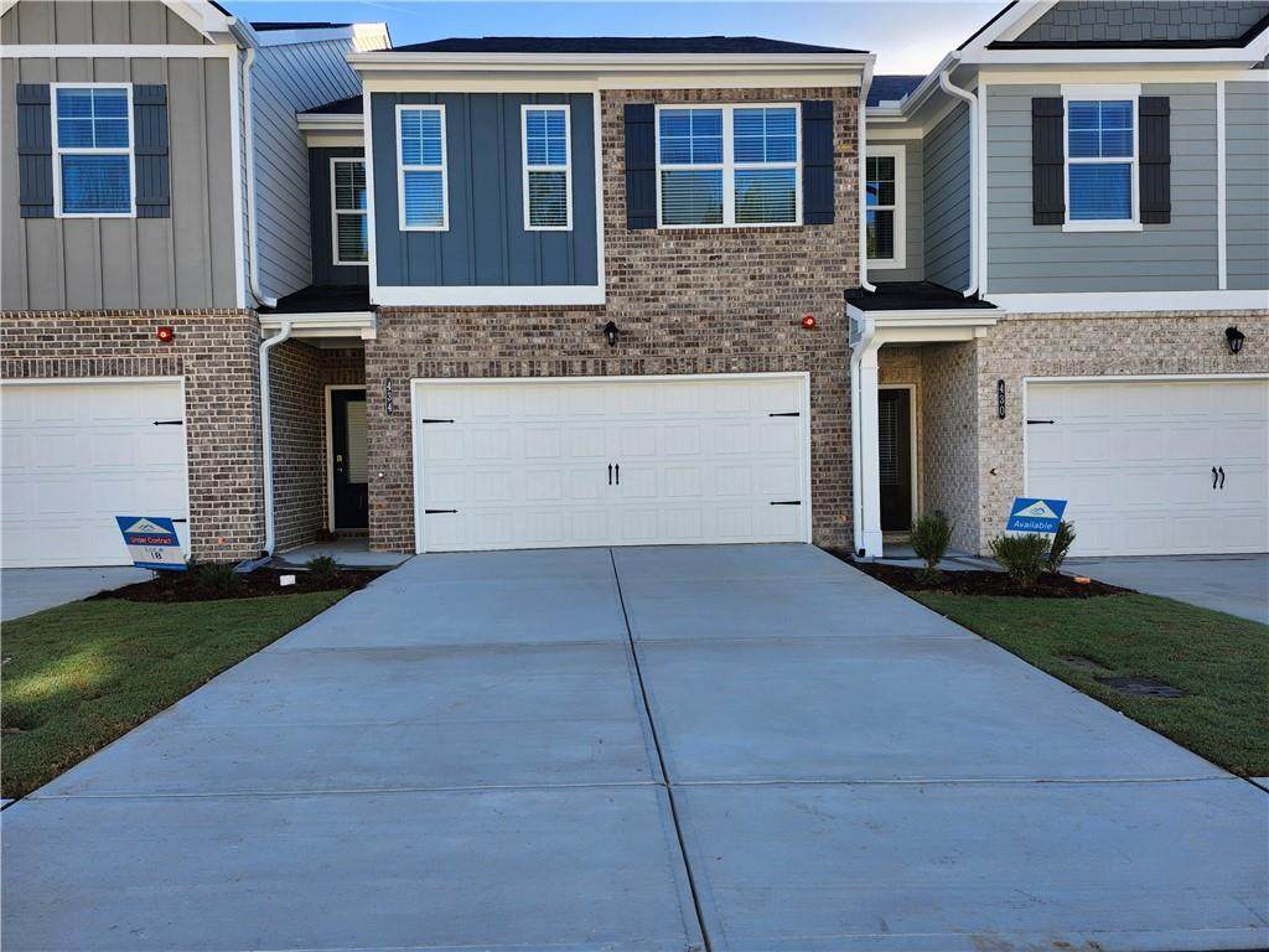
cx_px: 634
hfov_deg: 73.9
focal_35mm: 23
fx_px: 843
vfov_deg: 58.9
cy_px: 476
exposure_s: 1/450
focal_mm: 5.54
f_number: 1.8
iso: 25
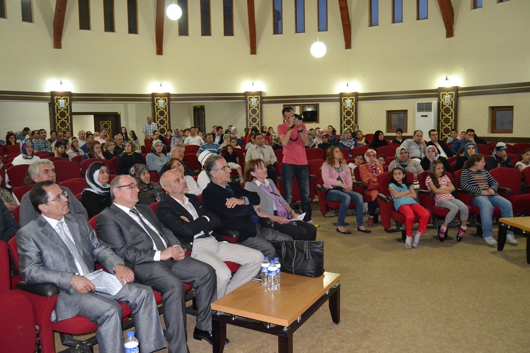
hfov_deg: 64.5
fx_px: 420
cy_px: 176
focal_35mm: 28
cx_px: 265
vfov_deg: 45.7
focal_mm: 19
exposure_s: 1/60
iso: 3200
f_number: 3.5
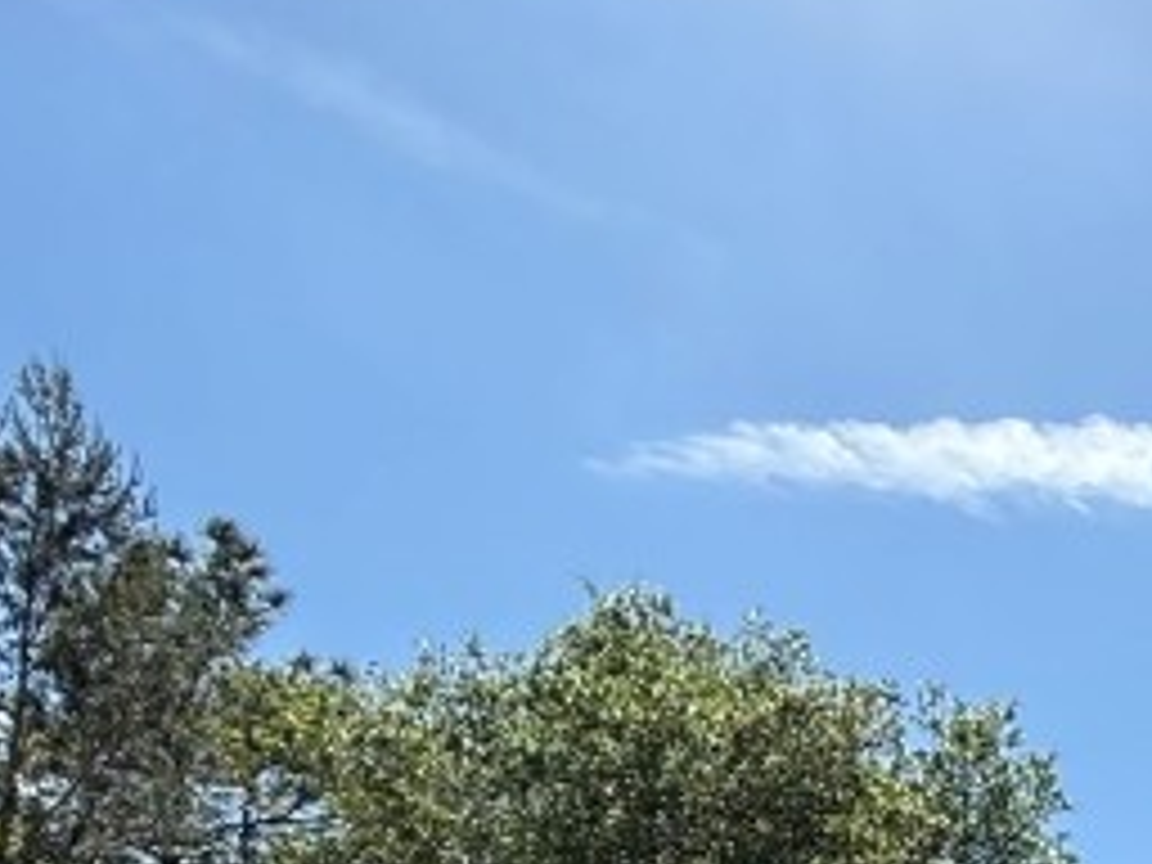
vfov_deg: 21.7
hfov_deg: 26.3
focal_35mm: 56
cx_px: 1674
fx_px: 1864
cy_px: 1300
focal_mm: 2.22
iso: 50
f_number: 2.2
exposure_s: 1/1125
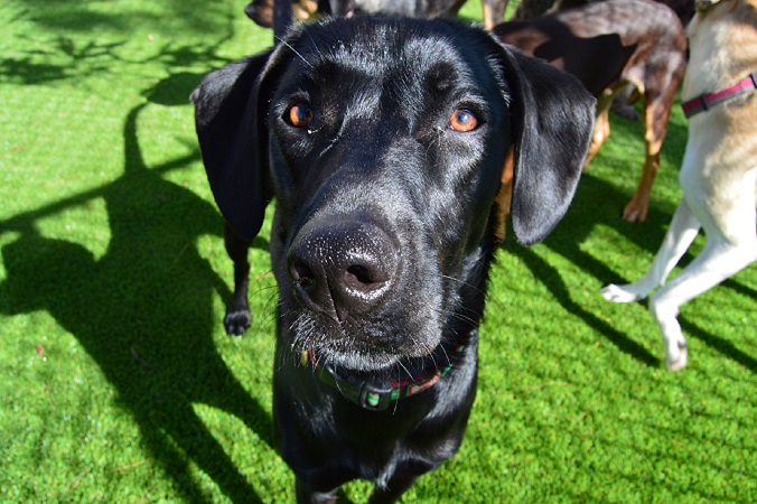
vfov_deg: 47.9
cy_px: 252
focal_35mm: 27
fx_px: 567
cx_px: 378
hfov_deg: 67.4
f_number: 9
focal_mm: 18
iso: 400
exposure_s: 1/160
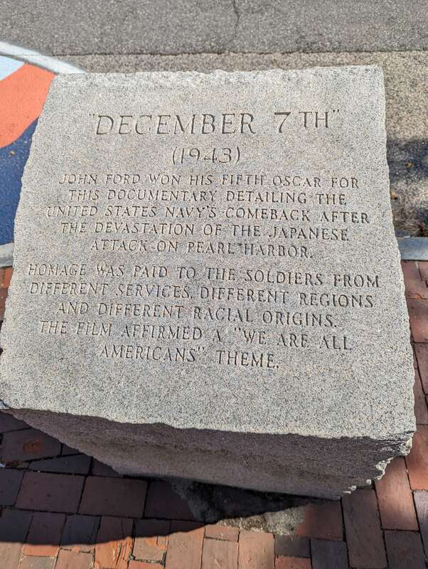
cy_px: 284
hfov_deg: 56.9
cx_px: 214
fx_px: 395
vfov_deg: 71.5
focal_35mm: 24
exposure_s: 1/2762
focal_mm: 6.81
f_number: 1.85
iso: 42
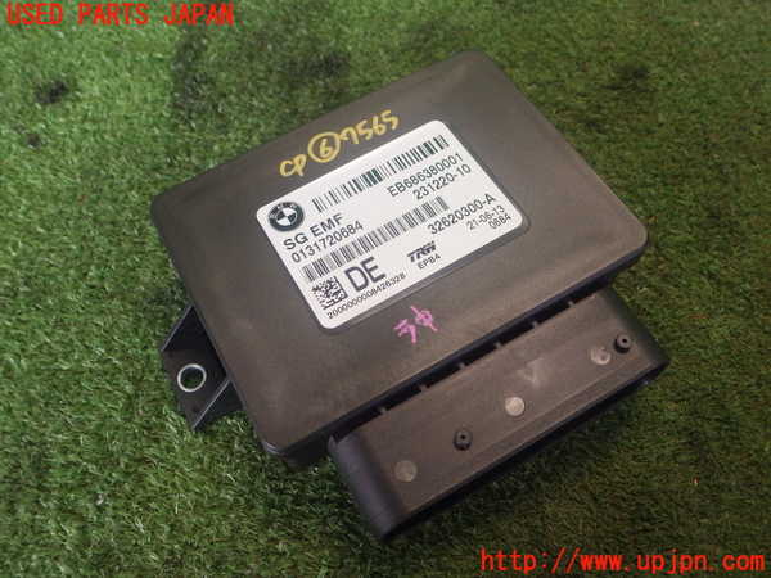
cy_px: 289
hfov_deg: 58.4
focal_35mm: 31
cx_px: 386
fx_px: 690
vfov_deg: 45.4
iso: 250
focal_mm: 5.5
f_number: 3.1
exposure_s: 1/45
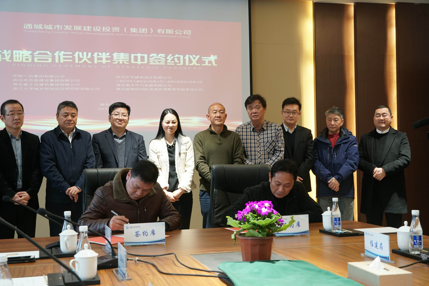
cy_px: 143
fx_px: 608
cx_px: 214
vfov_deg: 26.5
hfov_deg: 38.9
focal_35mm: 51
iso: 640
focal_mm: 34
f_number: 5.6
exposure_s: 1/25
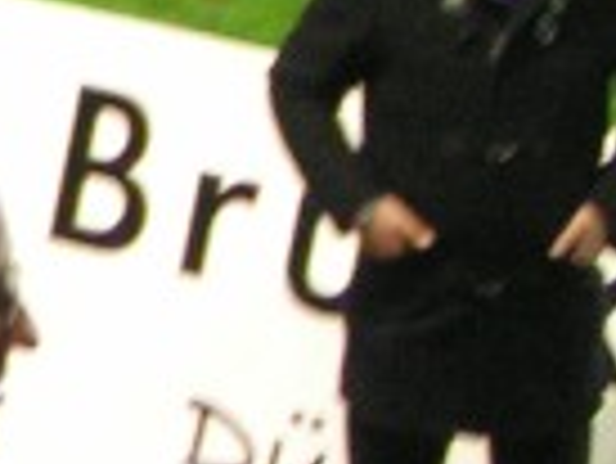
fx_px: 5397
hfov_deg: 6.1
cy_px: 248
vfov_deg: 4.9
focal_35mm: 303
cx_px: -1138
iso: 200
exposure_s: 1/10
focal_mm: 8
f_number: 3.2
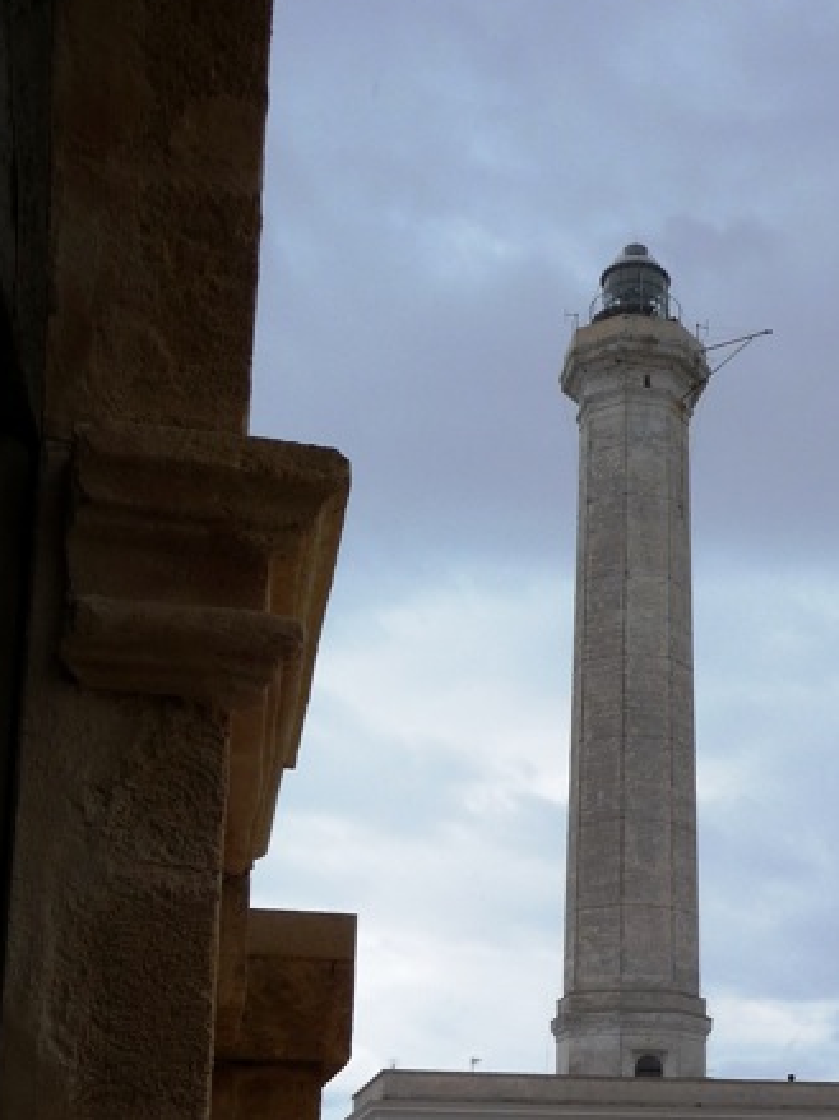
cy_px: 941
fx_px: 1584
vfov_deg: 37.1
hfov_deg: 29.1
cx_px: 660
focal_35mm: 49
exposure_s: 1/1000
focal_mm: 4.7
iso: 100
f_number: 3.3
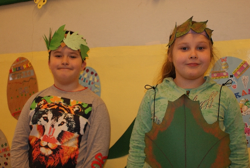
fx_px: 292
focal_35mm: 42
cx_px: 125
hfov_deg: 46.3
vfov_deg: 32.0
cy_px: 84
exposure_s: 1/60
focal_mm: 28
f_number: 5.6
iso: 400
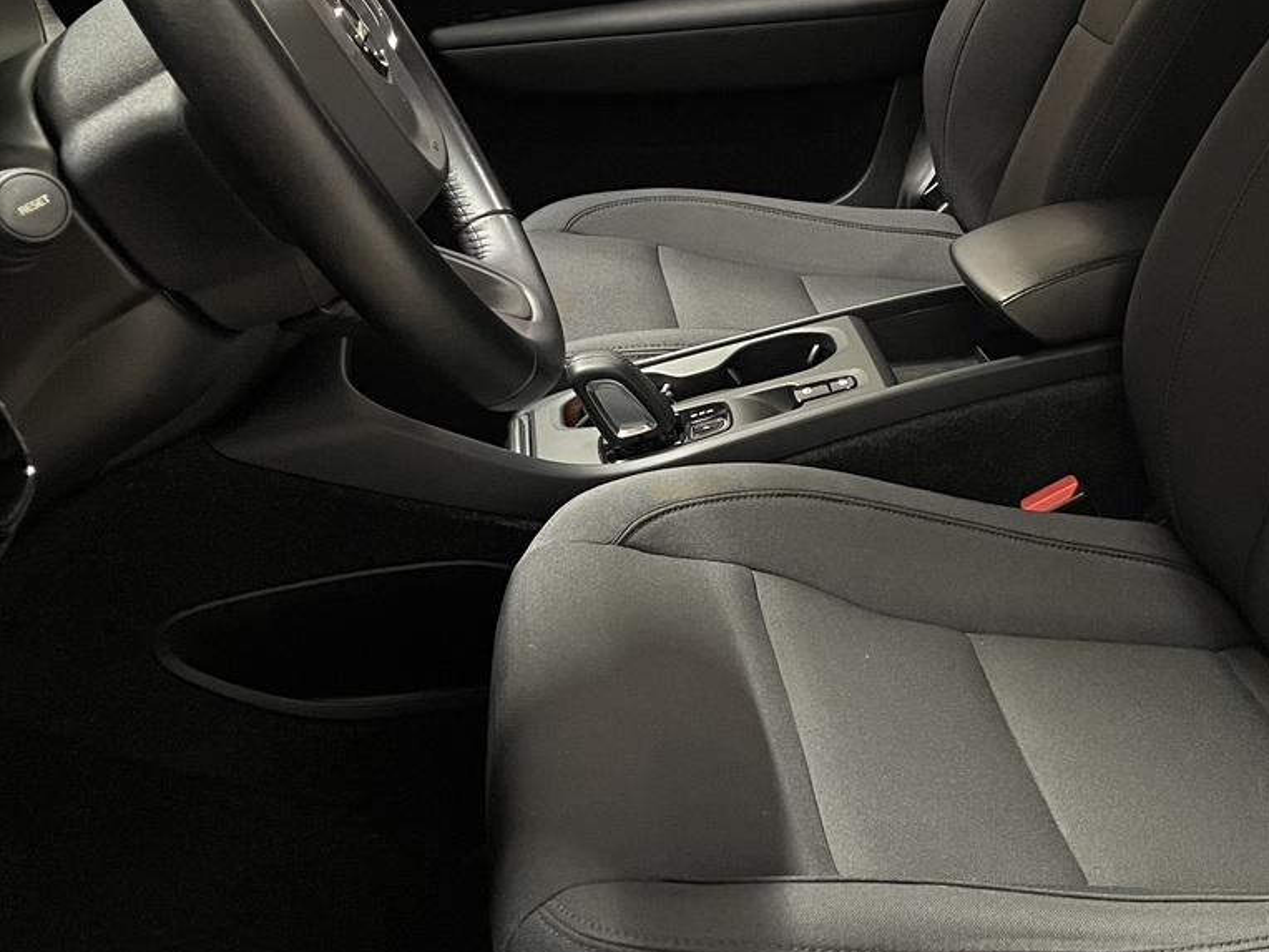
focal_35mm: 49
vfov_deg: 29.6
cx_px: 1036
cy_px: 359
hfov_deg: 37.4
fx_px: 1796
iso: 400
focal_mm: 4.2
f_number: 1.6
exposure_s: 1/33
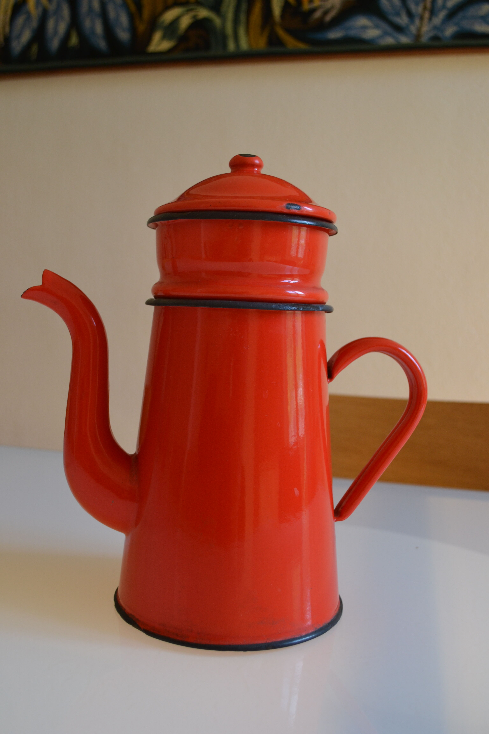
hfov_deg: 36.9
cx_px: 244
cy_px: 367
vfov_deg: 53.1
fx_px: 733
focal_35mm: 36
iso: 400
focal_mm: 24
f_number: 5
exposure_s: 1/100
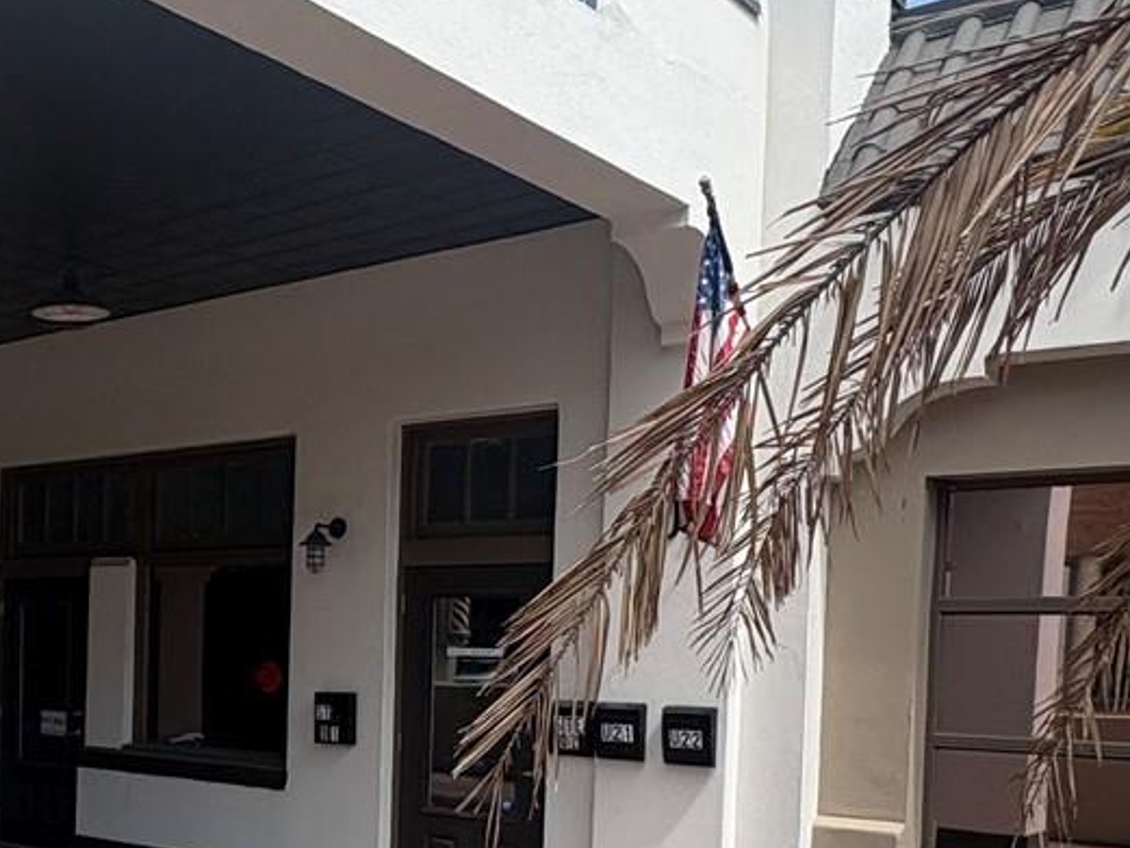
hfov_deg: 40.2
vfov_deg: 32.7
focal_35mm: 43
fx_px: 1404
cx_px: 89
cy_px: 681
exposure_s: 1/1536
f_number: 2.2
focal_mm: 2.22
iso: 50
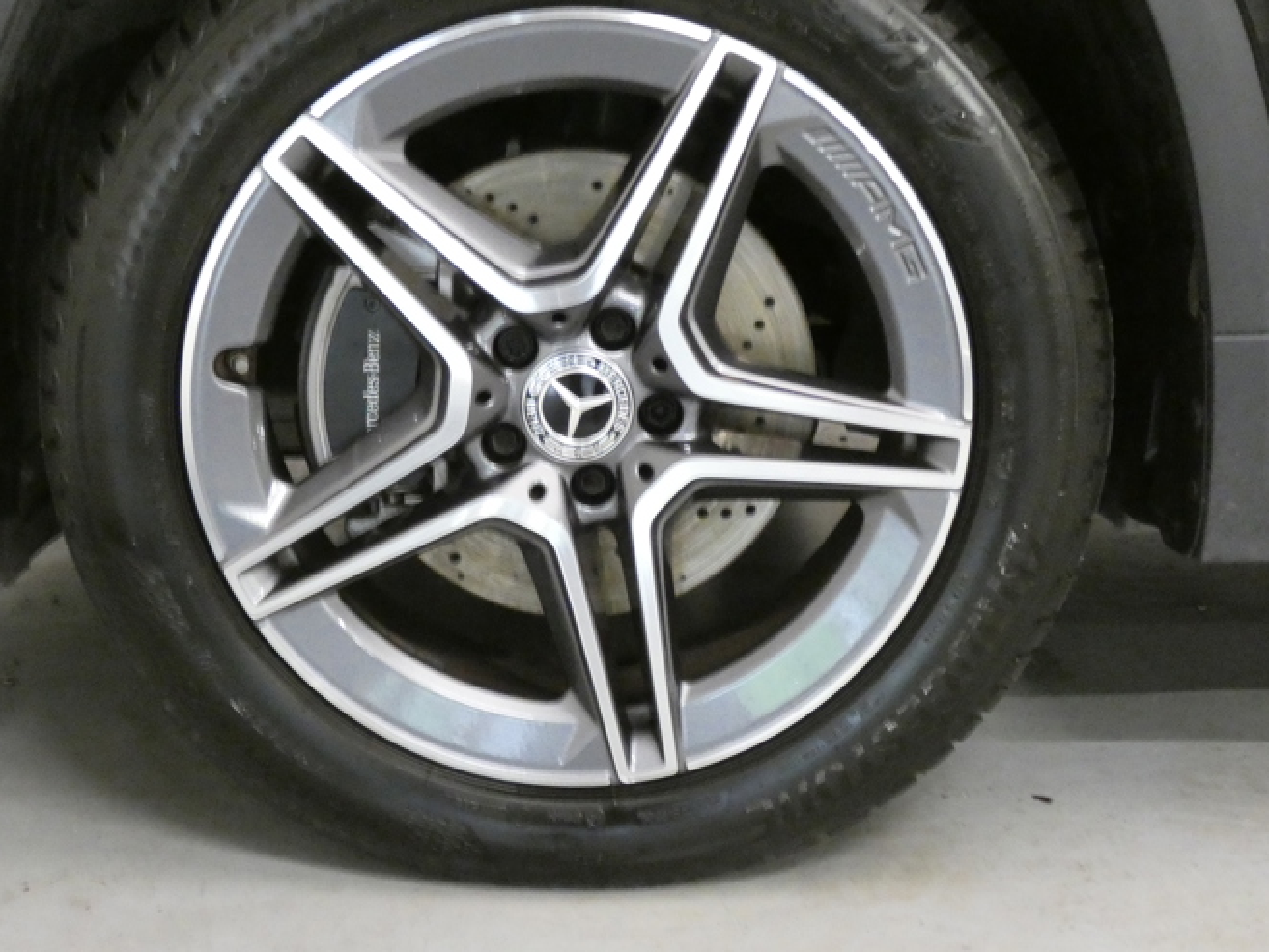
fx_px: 2053
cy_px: 404
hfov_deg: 34.3
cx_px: 585
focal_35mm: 56
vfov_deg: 26.1
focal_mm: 8.2
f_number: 3.8
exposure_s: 1/30
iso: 1600
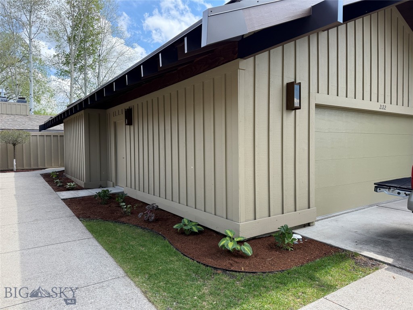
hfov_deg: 71.6
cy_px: 155
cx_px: 206
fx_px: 286
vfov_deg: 56.8
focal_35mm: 24
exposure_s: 1/1337
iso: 100
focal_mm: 6.76
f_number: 1.78
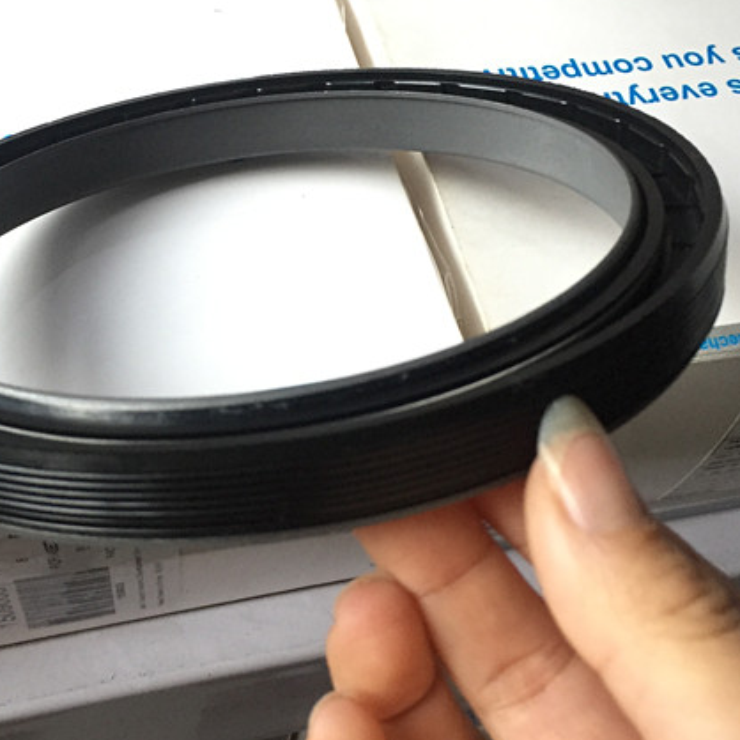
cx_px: 264
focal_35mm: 49
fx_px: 1185
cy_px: 328
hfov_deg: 34.4
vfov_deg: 34.6
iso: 250
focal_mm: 4.15
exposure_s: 1/33
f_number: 2.2
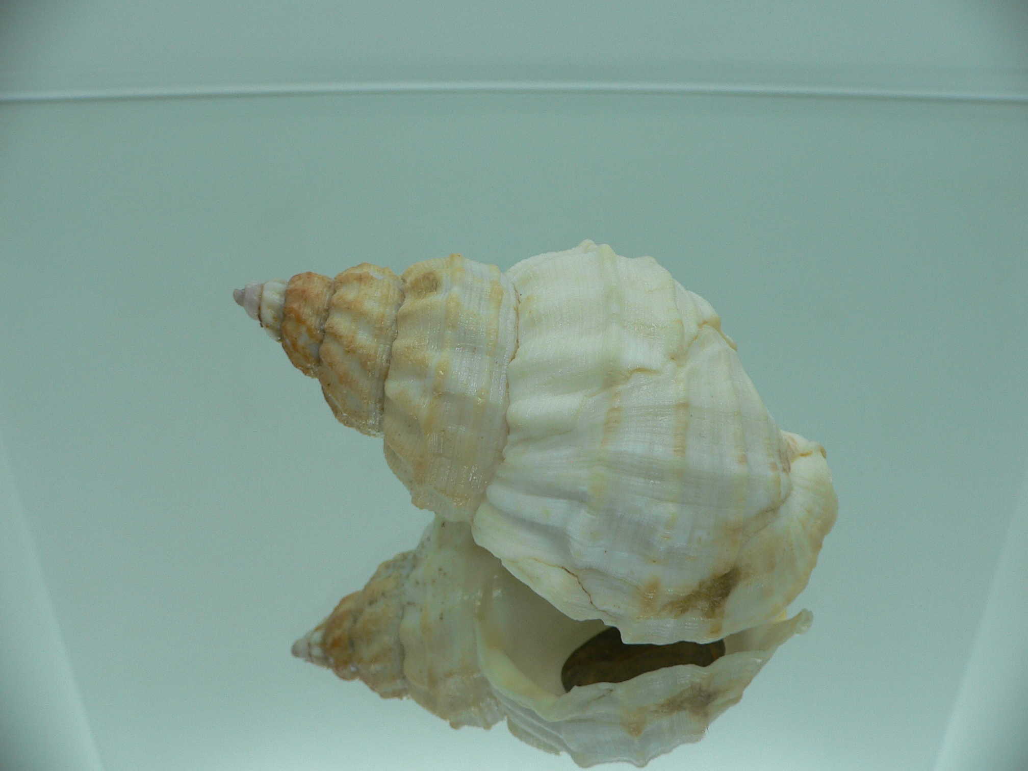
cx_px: 514
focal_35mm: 35
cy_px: 386
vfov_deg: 40.7
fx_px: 1039
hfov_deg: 52.6
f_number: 2.8
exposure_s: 1/80
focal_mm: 4.6
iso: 80
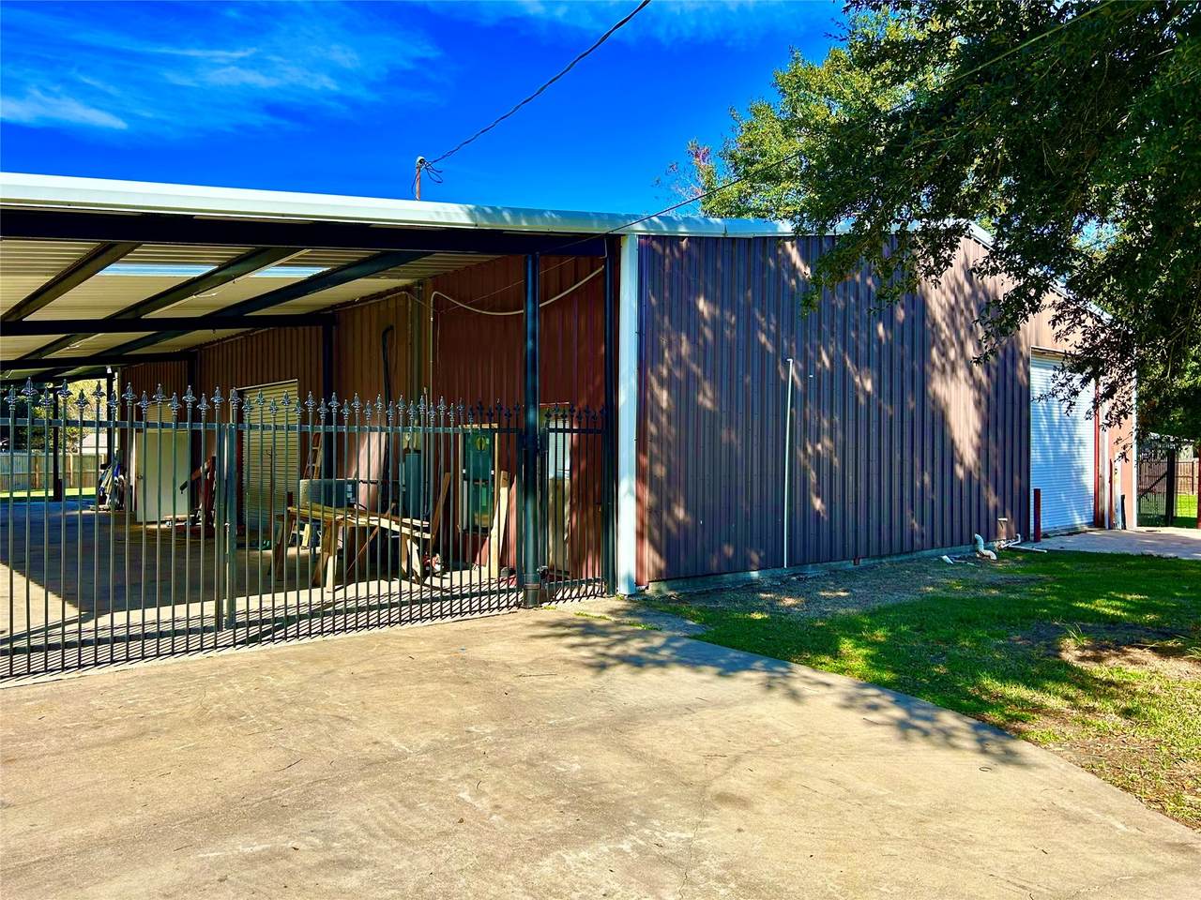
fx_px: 902
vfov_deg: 53.1
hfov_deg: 67.3
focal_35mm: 26
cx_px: 600
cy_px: 450
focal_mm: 5.7
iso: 50
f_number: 1.5
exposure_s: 1/2353
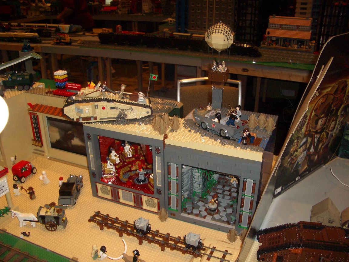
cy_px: 131
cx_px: 174
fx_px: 353
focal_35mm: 35
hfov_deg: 52.6
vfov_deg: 40.7
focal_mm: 5.8
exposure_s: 1/60
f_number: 2.6
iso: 100
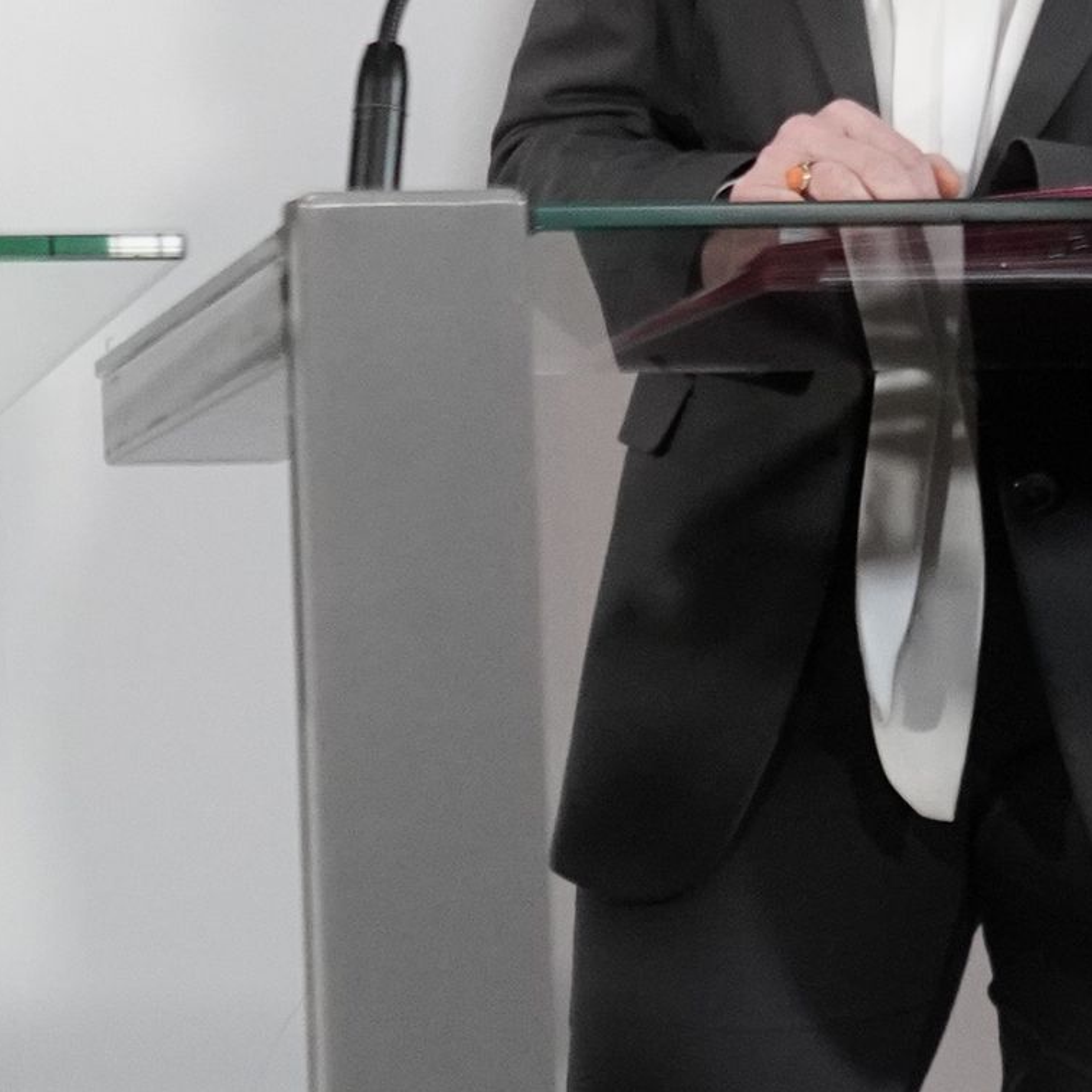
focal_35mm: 157
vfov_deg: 11.0
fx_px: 5603
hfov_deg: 10.5
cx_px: -817
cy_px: -38
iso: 4000
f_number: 2.8
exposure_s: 1/400
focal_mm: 35
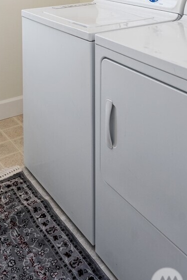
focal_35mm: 46
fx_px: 358
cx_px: 64
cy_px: -51
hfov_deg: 29.1
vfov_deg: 34.6
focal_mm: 18
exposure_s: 1/8
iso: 500
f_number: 7.1
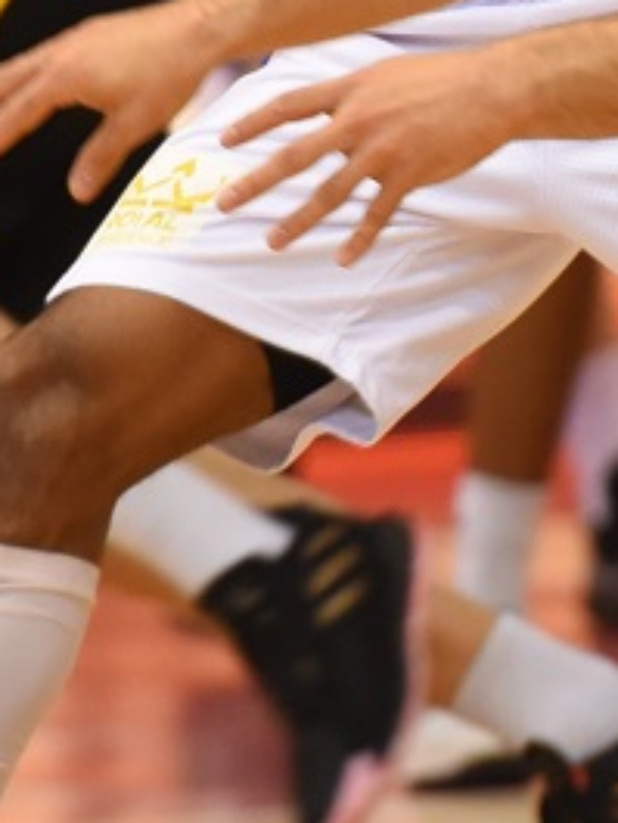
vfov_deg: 1.7
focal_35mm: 1160
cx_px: 1006
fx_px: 27590
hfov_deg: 1.3
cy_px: -255
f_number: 3.2
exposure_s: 1/400
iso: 2500
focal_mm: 200
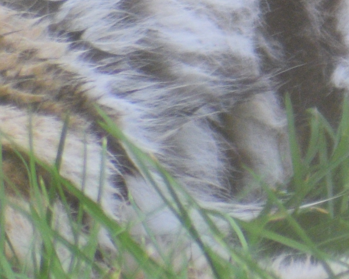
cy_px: -553
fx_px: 32564
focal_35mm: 3153
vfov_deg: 0.5
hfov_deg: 0.6
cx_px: 924
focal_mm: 300
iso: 800
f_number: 5.6
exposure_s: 1/500
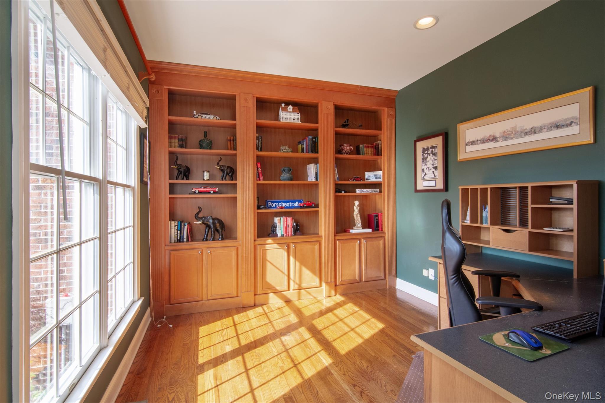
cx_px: 302
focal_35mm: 16
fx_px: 277
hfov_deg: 95.0
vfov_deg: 72.0
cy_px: 202
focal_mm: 11
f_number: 11
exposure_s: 1/80
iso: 640
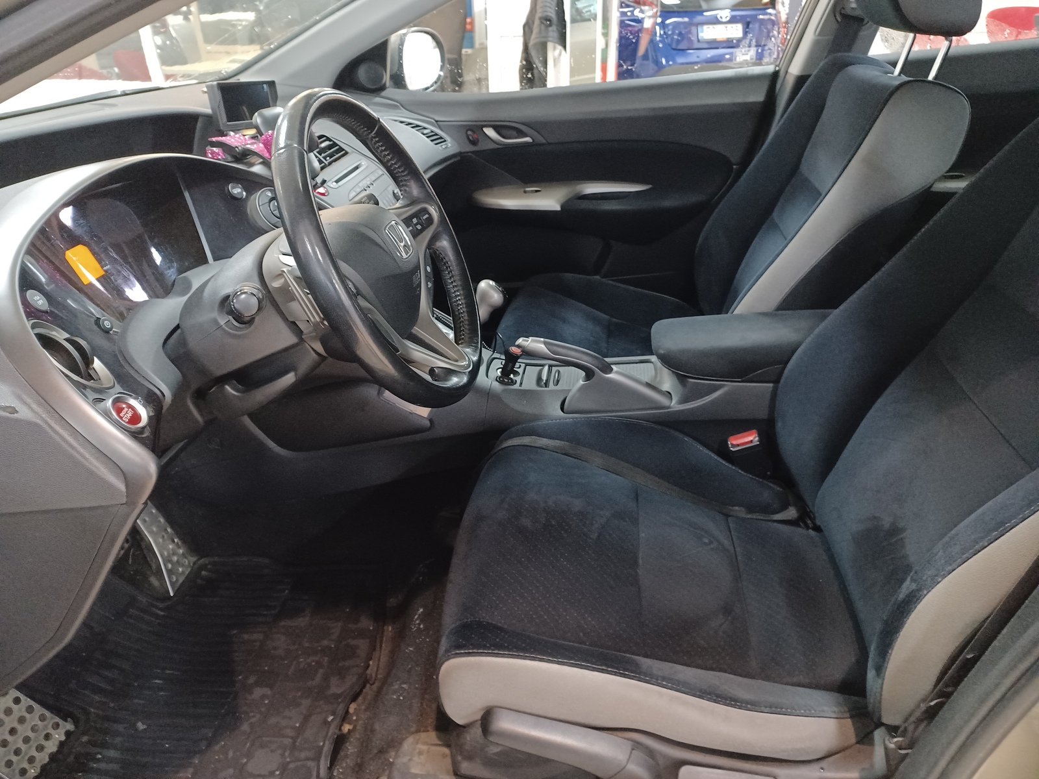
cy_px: 390
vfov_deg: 54.9
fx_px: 750
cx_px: 520
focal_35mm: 25
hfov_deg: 69.4
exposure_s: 1/20
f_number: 1.8
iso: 1000
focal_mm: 4.6
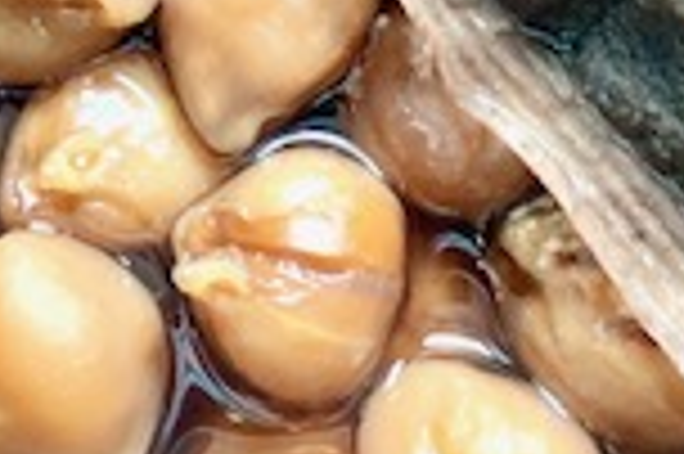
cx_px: 392
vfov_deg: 11.3
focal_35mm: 114
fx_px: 2164
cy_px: -324
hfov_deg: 18.0
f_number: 1.8
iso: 400
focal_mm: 4.25
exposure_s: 1/40
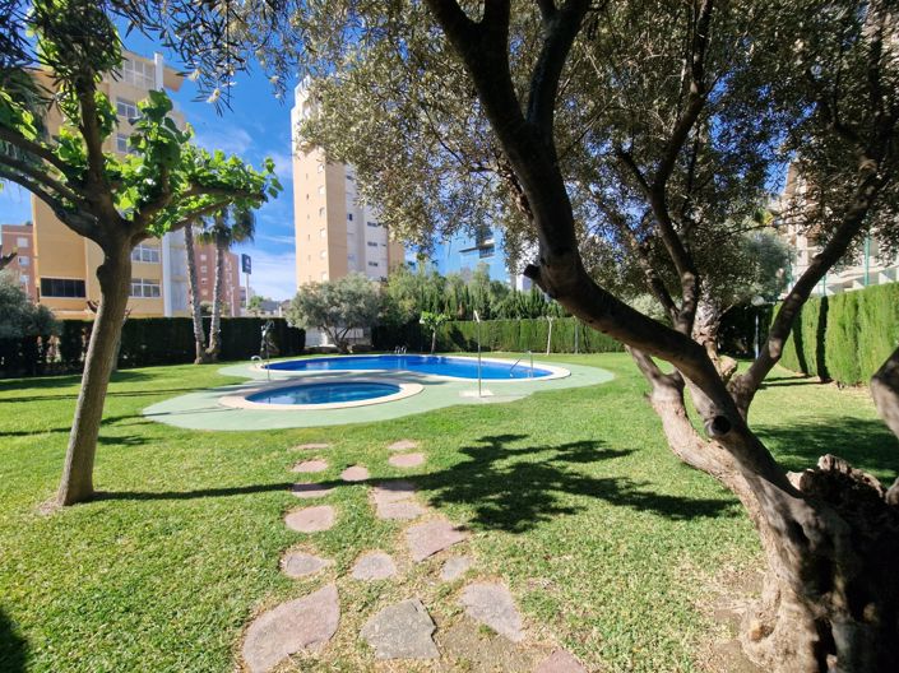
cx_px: 450
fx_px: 337
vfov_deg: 89.9
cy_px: 336
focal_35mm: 13
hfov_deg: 106.2
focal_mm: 2.2
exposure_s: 1/1460
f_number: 2.2
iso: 50
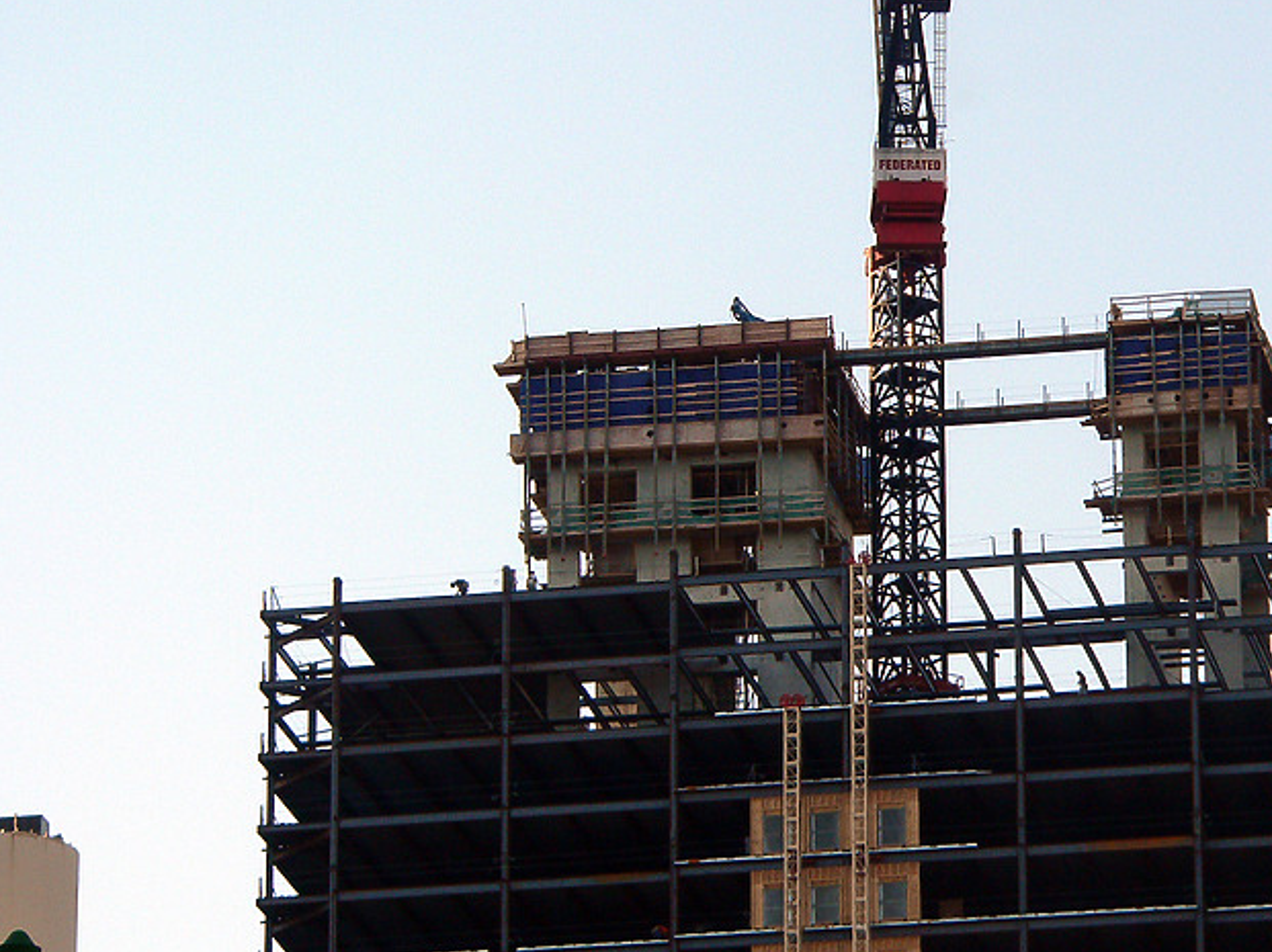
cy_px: 464
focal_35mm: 226
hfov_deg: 8.8
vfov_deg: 6.6
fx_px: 8300
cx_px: 889
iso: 80
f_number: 4
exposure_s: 1/640
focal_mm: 25.9
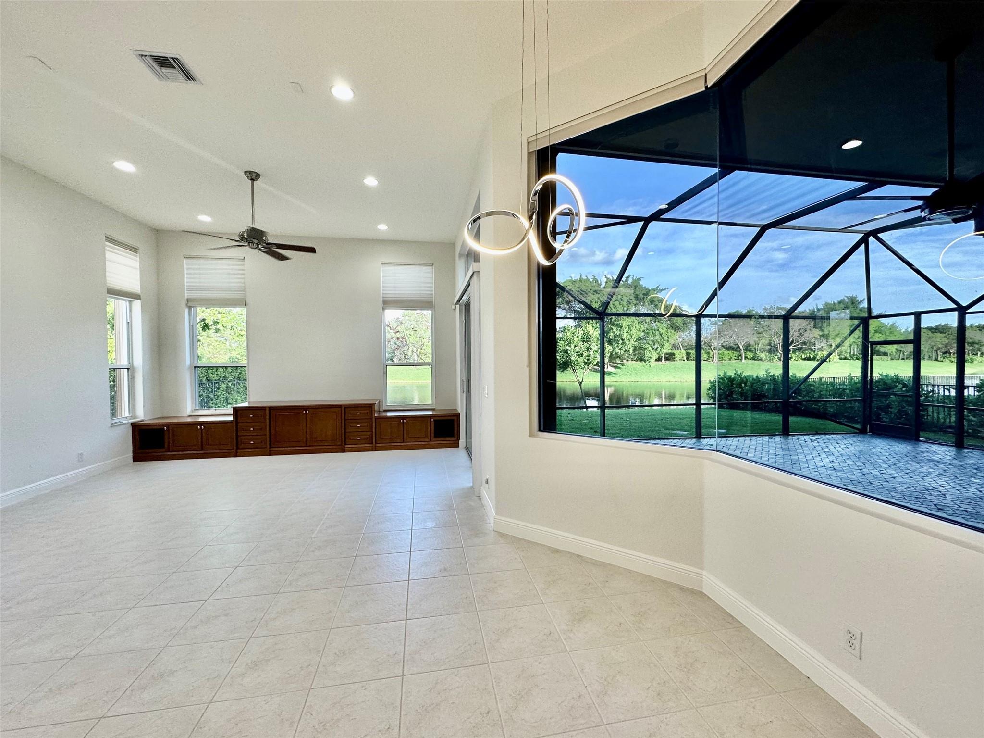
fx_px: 398
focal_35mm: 14
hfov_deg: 102.1
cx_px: 492
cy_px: 369
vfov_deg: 85.7
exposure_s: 1/120
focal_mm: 2.22
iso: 100
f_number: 2.2
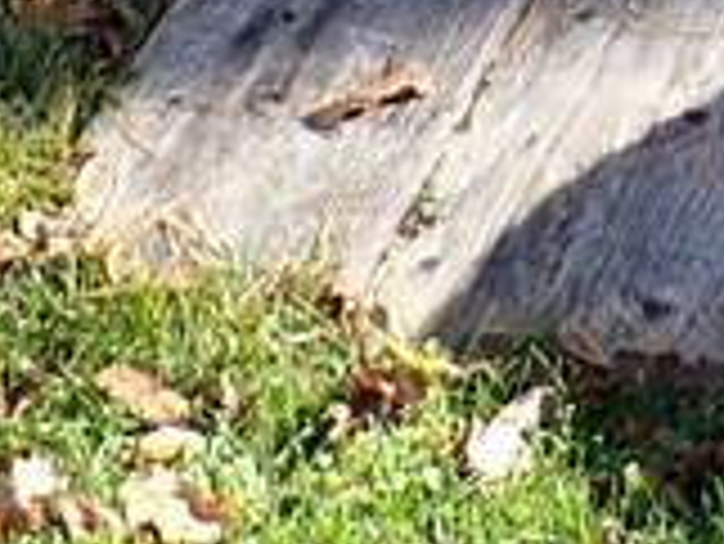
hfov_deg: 9.8
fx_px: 4165
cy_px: -1538
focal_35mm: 199
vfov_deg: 6.3
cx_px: 890
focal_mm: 4.5
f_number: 2.8
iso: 100
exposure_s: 1/200
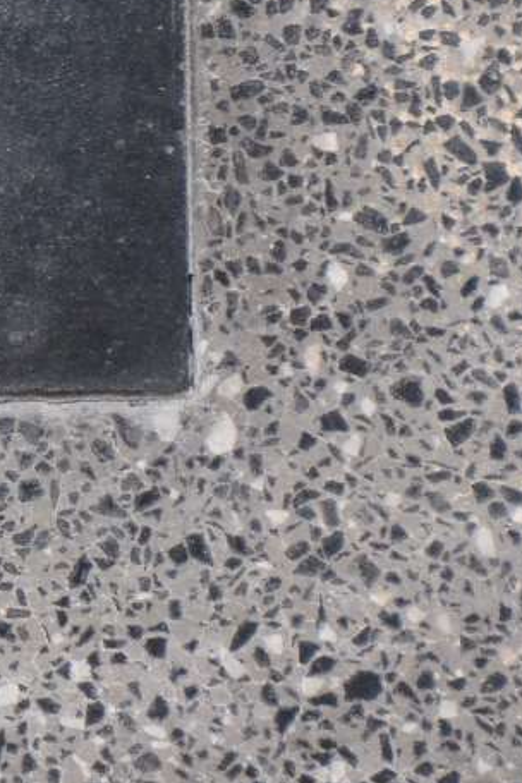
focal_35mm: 789
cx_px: -1023
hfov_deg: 1.7
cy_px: -397
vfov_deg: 2.6
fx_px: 17159
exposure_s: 1/400
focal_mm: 112
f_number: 7.1
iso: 500
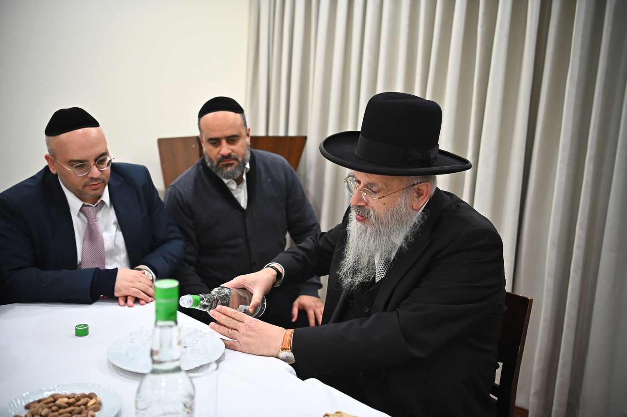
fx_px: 609
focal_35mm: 35
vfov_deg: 37.8
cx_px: 314
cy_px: 208
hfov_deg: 54.5
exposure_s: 1/125
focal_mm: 35
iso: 3200
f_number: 2.8
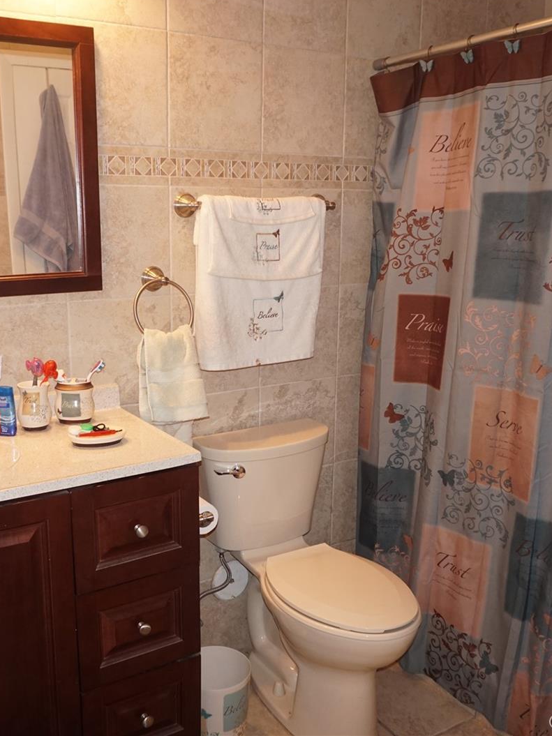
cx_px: 218
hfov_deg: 40.5
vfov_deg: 52.6
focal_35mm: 35
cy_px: 365
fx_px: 744
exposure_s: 1/60
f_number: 3.5
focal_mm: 16
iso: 640
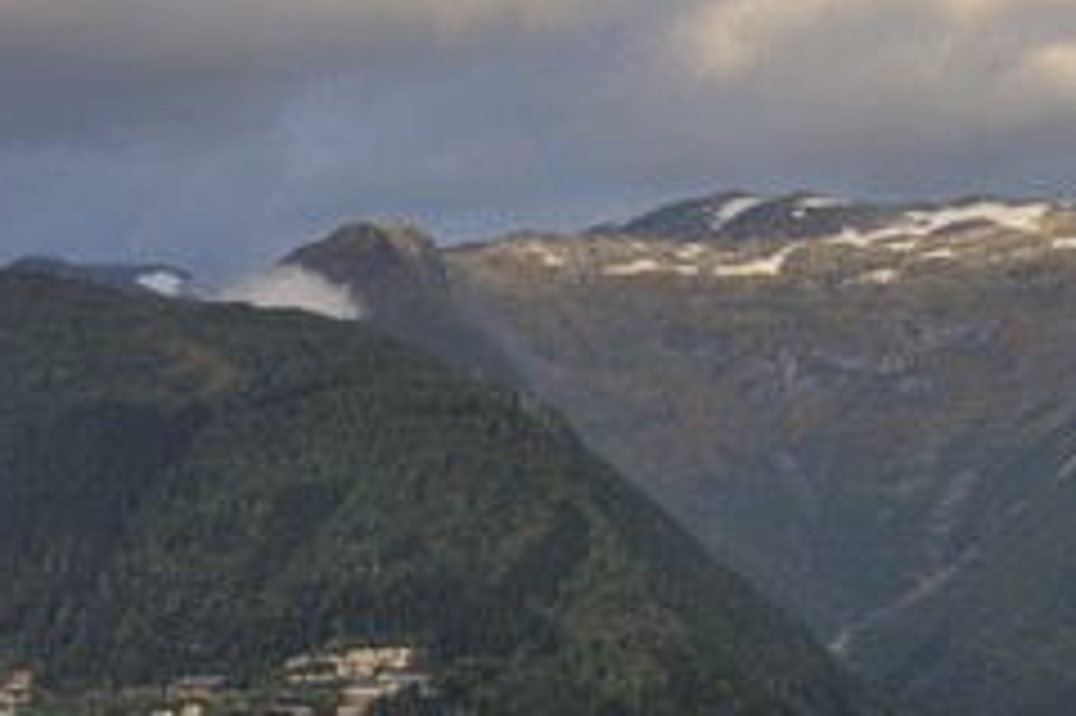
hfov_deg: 14.5
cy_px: 302
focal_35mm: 141
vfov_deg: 9.7
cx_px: 889
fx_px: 4211
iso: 200
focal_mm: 80
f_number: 5
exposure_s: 1/320
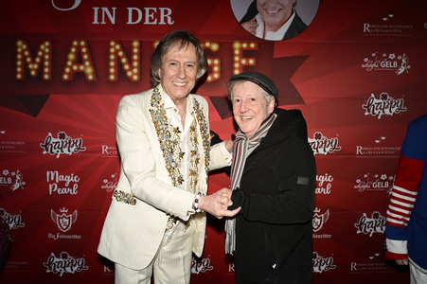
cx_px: 214
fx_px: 439
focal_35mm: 37
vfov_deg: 35.9
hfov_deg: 51.9
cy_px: 142
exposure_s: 1/125
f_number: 4.5
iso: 3200
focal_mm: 37
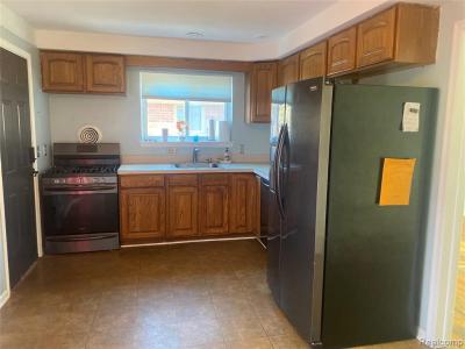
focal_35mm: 26
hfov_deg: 67.3
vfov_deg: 53.1
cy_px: 174
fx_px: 349
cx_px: 232
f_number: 1.8
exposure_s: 1/60
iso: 500
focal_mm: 4.25
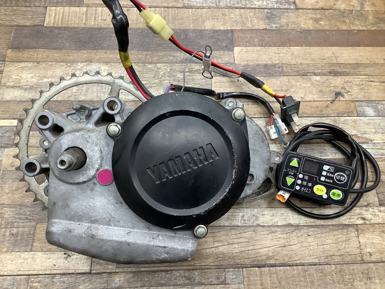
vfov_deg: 45.5
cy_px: 144
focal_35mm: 31
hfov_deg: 58.3
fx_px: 345
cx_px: 192
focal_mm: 3.3
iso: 160
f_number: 2.4
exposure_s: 1/60
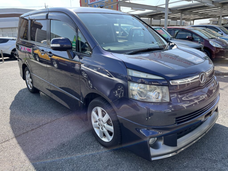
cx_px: 114
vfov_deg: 53.1
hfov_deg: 67.3
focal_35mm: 26
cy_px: 86
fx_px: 171
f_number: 1.6
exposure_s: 1/1028
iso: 50
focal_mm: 5.1
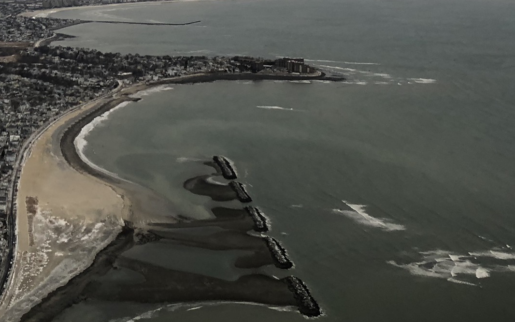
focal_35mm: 57
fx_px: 800
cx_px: 157
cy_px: 30
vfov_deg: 22.2
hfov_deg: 35.2
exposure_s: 1/40
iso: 32
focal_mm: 4
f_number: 1.8
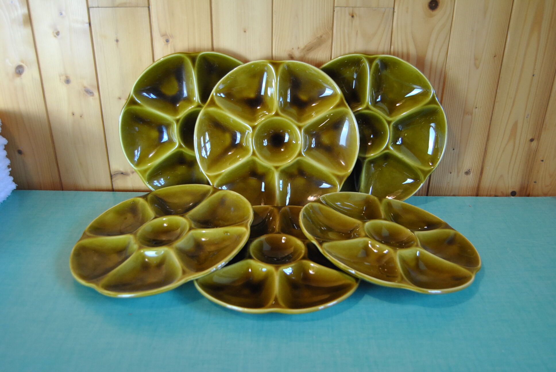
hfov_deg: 57.2
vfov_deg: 40.1
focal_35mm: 33
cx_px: 278
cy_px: 186
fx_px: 510
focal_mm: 22
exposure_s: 1/30
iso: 720
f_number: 3.5
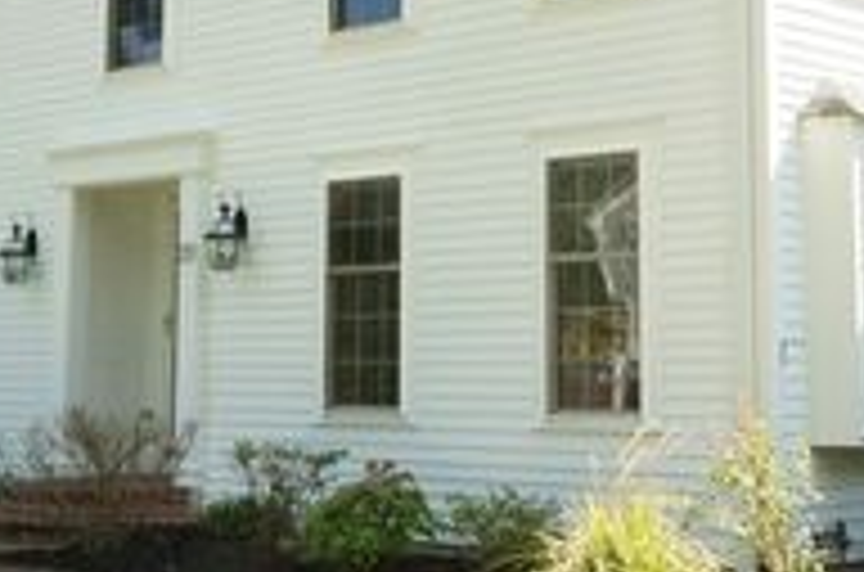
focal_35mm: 73
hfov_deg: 27.7
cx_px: 495
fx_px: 1748
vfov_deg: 18.4
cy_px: 99
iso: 100
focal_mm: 19
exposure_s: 1/50
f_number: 8
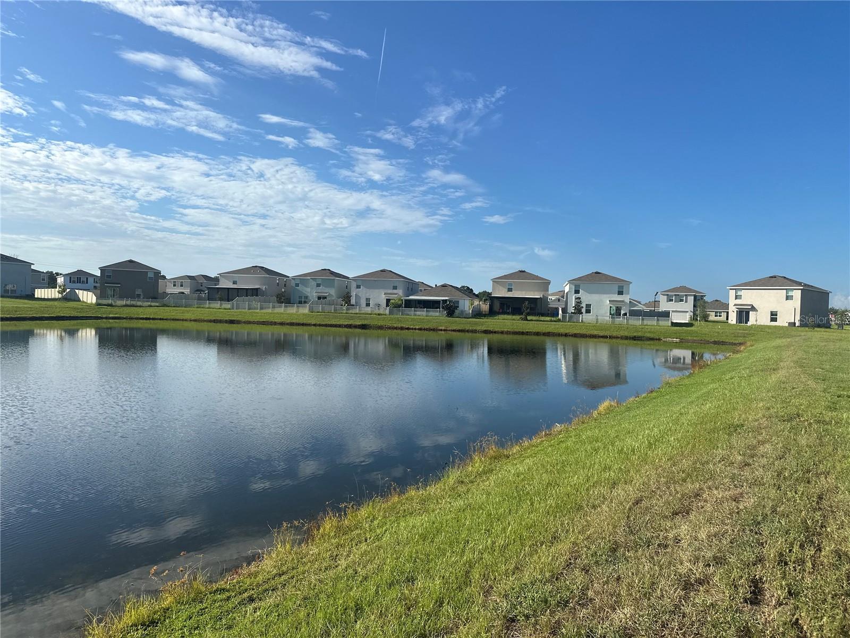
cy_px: 319
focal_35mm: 24
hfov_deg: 71.6
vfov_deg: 56.8
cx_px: 425
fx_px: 589
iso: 80
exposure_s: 1/6211
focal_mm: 6.86
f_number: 1.78
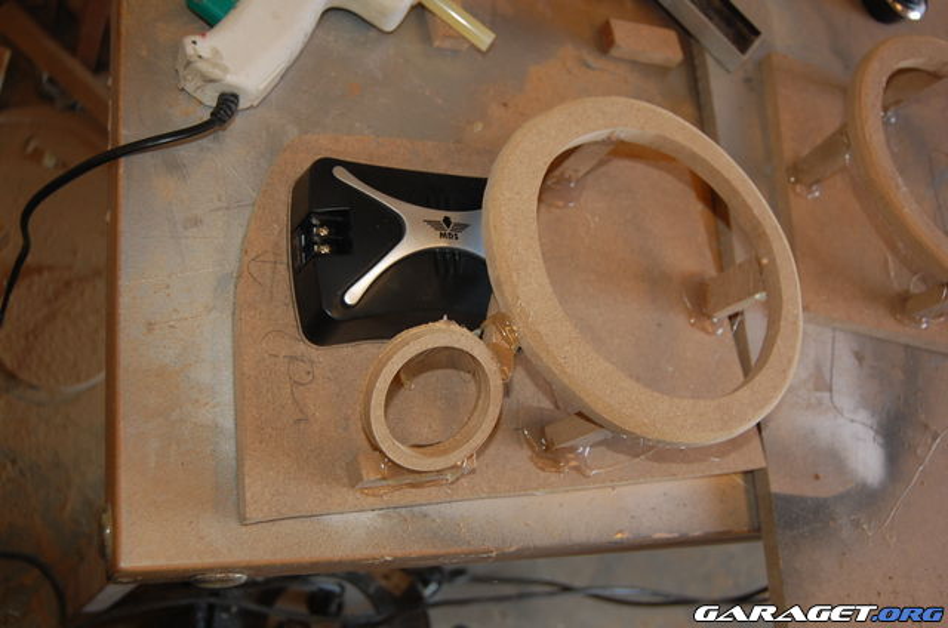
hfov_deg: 49.6
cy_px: 314
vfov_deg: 34.1
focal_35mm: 39
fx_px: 1025
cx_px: 474
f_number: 4
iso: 400
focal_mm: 26
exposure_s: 1/60
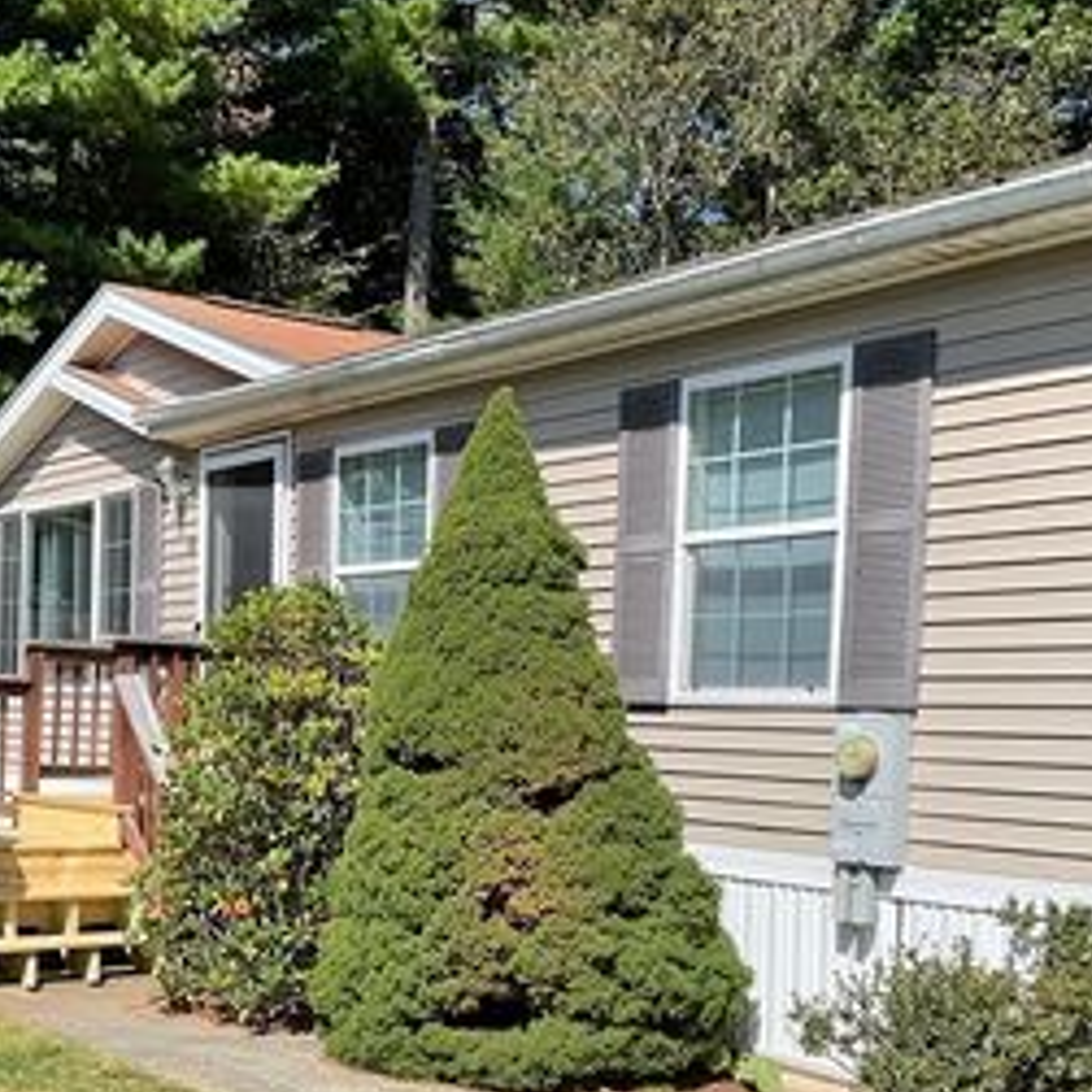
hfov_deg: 33.3
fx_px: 1820
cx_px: 452
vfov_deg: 33.0
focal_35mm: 51
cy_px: 759
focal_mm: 3
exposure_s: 1/1786
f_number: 1.8
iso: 16
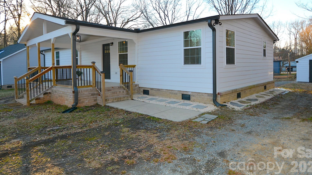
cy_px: 69
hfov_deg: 78.7
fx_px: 190
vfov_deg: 49.2
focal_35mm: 23
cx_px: 162
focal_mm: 14
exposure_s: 1/125
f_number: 5.6
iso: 160
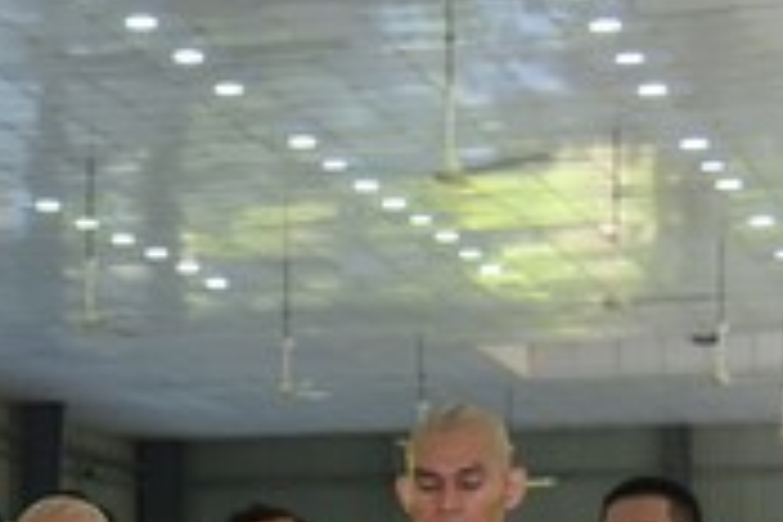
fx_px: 3088
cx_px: -508
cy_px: 810
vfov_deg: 9.4
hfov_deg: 13.3
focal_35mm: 142
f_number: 4
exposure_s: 1/100
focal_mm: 38
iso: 500
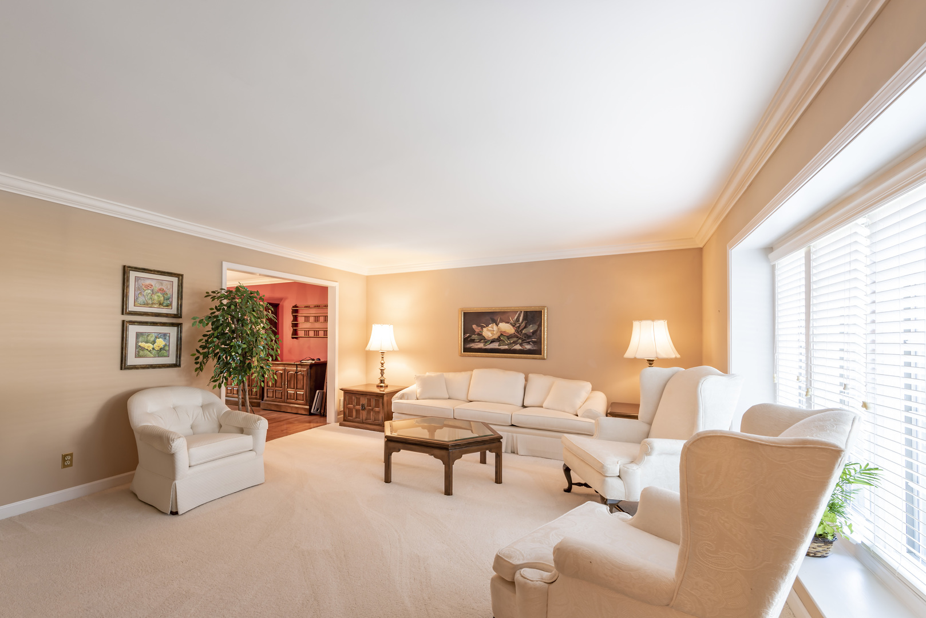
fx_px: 360
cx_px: 463
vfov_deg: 81.3
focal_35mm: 14
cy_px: 309
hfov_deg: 104.2
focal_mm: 14
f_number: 9
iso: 100
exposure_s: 1.3
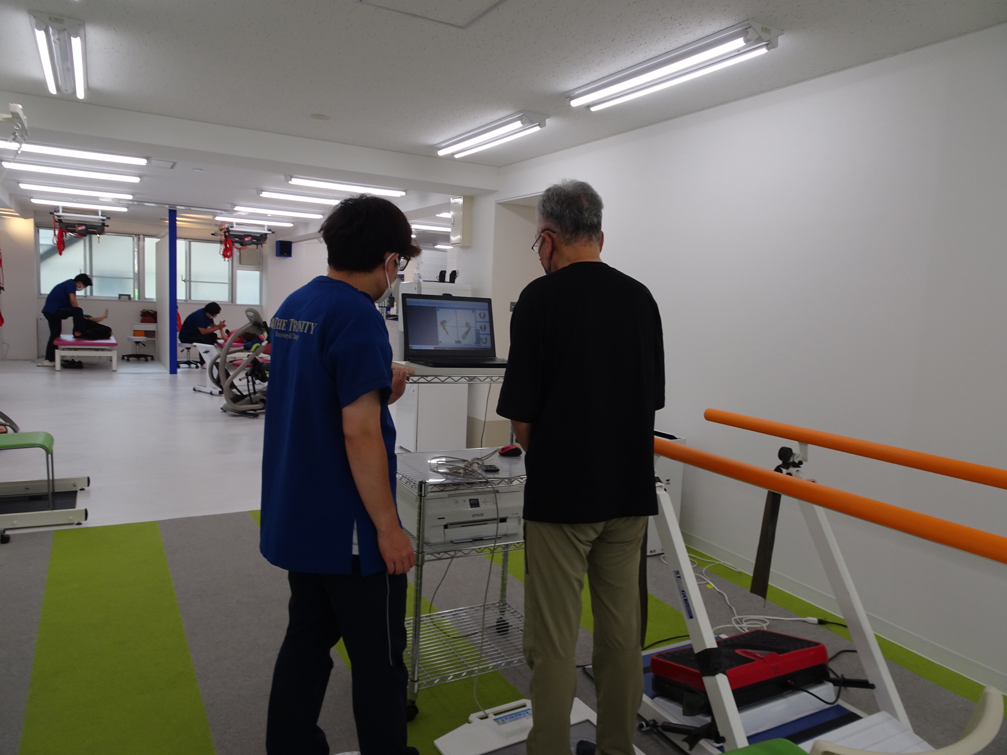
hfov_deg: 71.6
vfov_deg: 56.8
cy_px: 378
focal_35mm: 24
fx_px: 698
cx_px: 504
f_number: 3.5
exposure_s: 1/50
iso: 80
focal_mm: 4.1
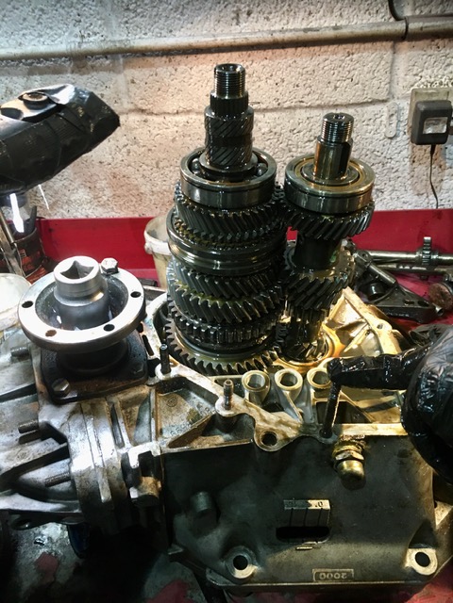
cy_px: 302
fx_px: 506
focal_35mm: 29
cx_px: 226
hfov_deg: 48.2
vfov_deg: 61.7
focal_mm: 4.15
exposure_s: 1/33
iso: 200
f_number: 2.2
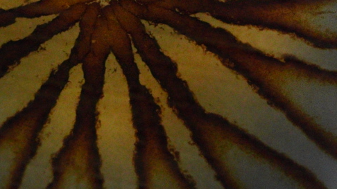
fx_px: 4207
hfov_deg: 4.6
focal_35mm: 471
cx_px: 114
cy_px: -12
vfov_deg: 2.6
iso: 4000
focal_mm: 90
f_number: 5.6
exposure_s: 1/160
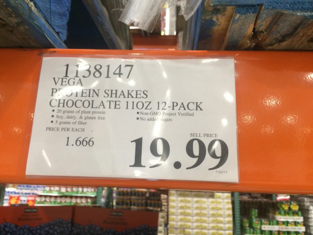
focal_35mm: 29
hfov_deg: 61.7
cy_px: 118
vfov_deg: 48.2
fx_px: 262
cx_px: 156
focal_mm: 4.15
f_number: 2.2
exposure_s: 1/30
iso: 125
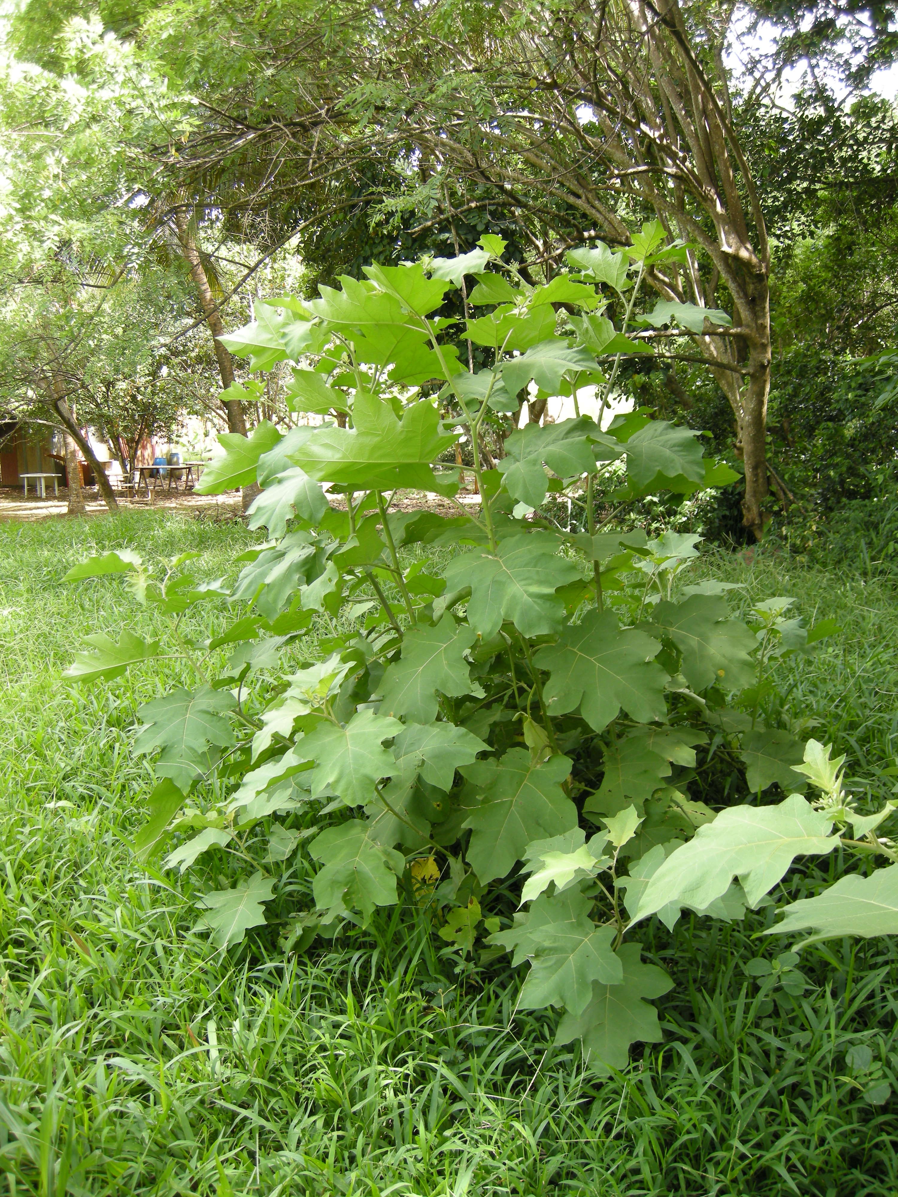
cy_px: 598
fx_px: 1211
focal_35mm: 35
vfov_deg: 52.6
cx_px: 449
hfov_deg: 40.7
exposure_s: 1/63.3
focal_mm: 7.5
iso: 64
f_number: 3
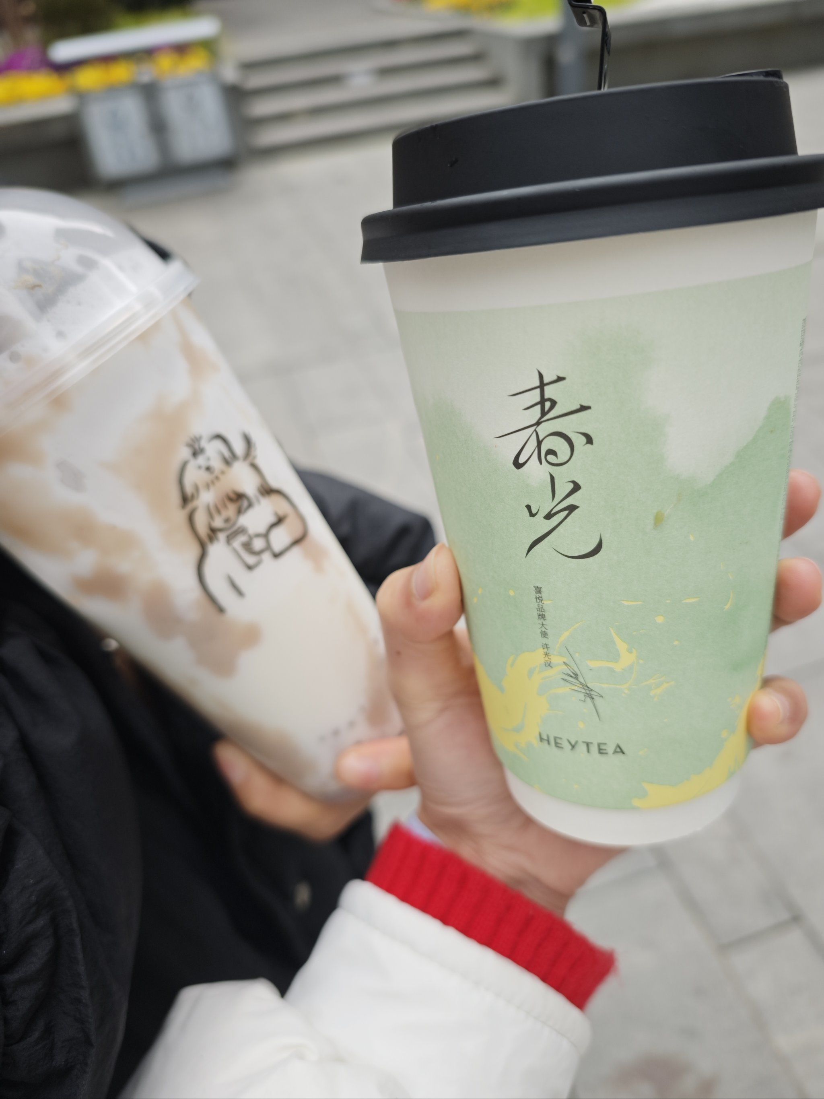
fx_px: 730
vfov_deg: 73.9
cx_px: 412
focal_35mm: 23
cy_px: 550
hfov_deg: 58.9
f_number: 1.6
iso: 50
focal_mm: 6.55
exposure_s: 1/159
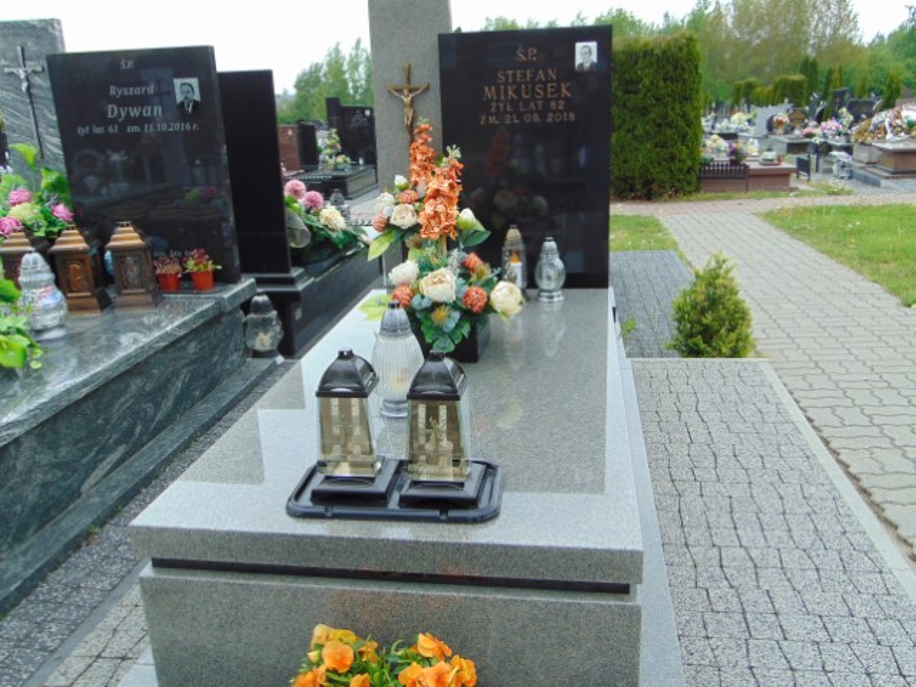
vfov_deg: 46.8
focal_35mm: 30
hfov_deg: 60.0
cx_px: 458
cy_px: 344
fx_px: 794
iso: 80
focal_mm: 5.4
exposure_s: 1/250
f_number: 3.1
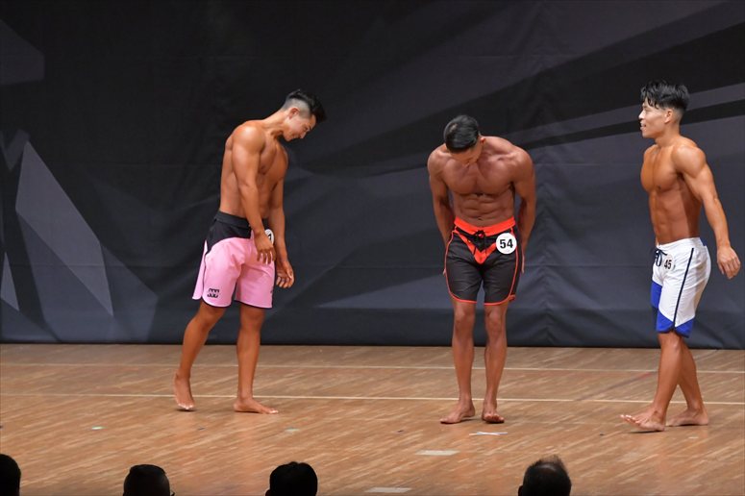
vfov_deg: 5.7
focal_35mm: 240
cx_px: 372
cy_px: 248
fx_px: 4964
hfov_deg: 8.6
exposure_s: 1/400
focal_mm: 160
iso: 6400
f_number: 5.6
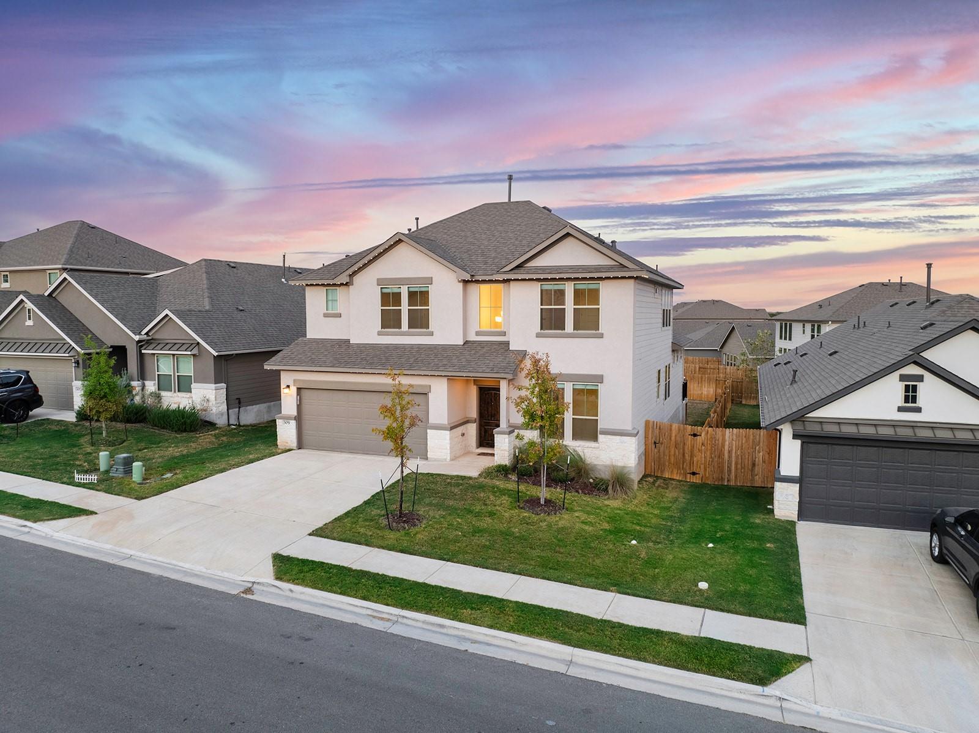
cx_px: 490
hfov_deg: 71.6
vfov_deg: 56.8
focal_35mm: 24
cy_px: 366
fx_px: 678
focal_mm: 12.29
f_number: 2.8
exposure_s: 1/120
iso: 200
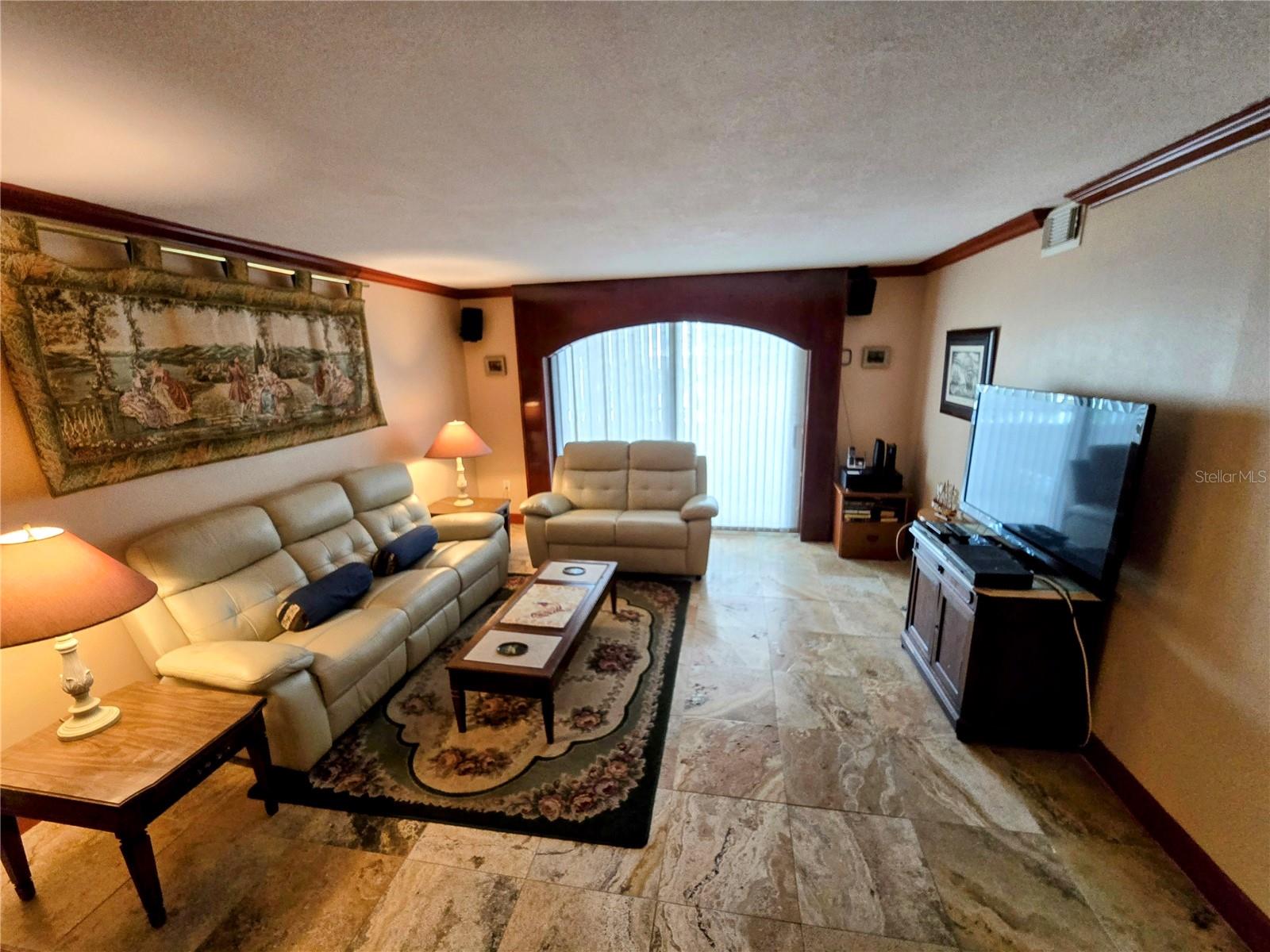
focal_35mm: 13
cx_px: 635
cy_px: 476
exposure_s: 1/60
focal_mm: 2.2
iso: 500
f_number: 2.2
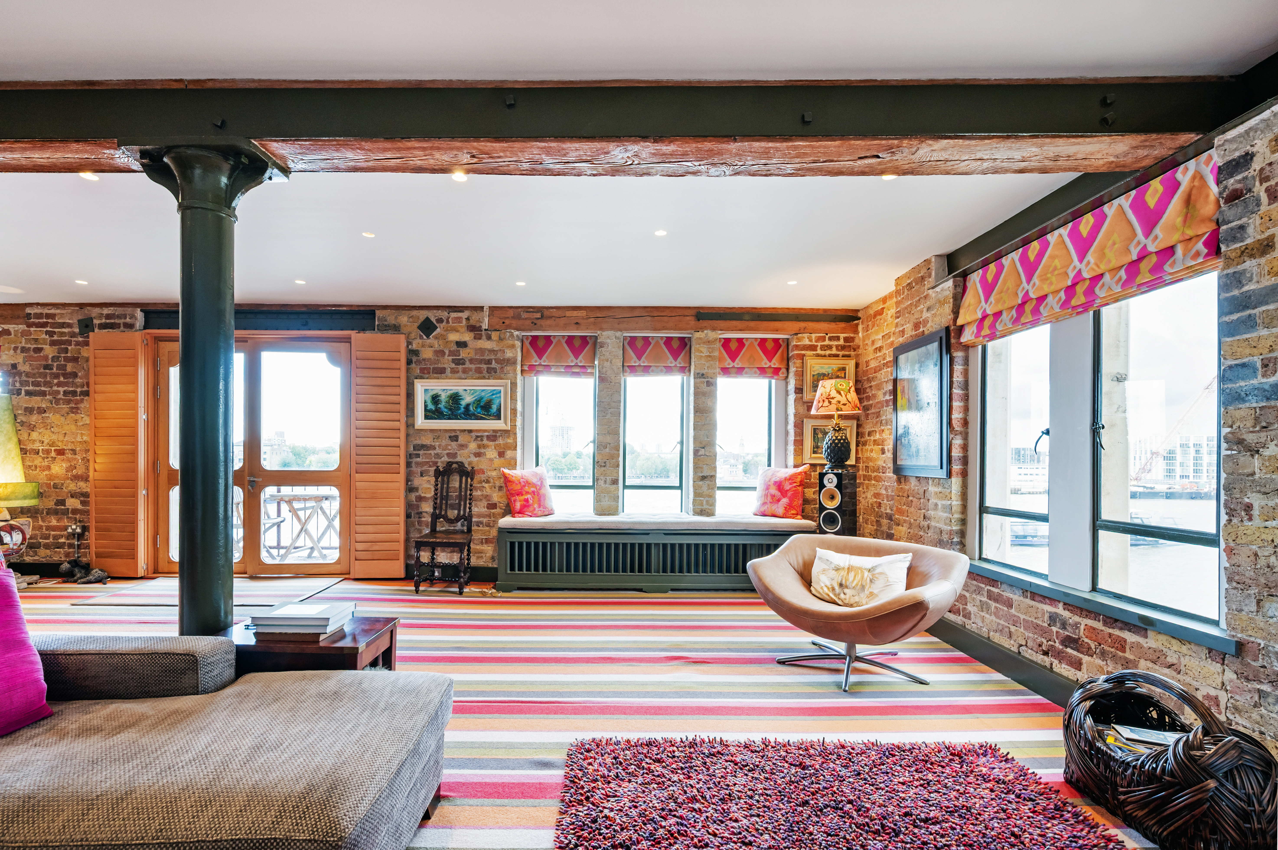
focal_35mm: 16
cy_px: 425
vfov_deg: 75.4
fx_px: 550
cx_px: 639
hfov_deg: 98.6
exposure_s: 1/10
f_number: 9
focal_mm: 15.5
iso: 400
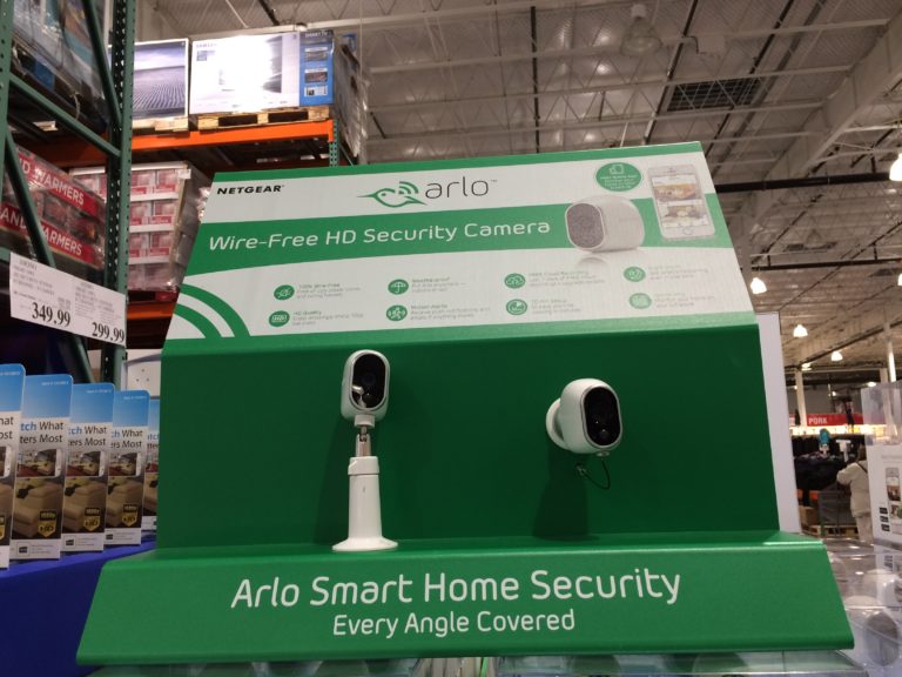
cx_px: 451
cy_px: 338
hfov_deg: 61.7
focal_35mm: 29
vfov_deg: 48.2
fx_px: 756
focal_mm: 4.15
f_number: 2.2
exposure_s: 1/30
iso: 64
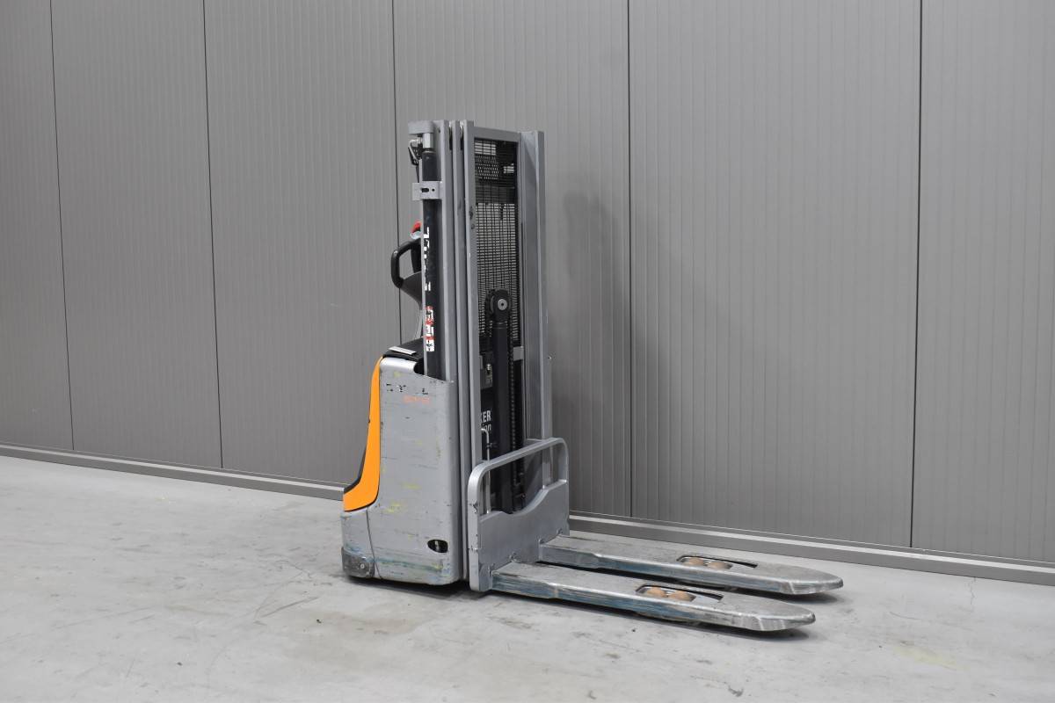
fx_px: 1055
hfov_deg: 53.1
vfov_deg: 36.9
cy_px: 352
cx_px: 528
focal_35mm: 36
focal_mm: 24
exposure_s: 1/30
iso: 1250
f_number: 5.6
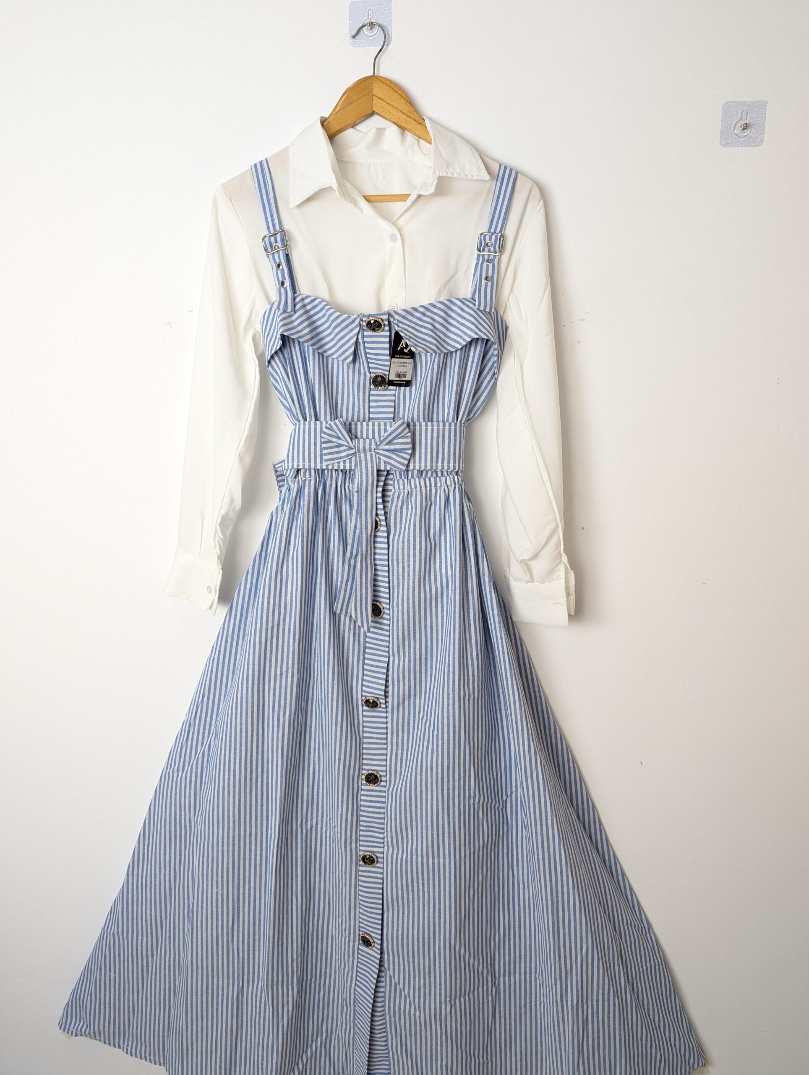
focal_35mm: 24
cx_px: 404
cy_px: 538
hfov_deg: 56.9
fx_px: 746
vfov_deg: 71.5
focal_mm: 6.81
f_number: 1.85
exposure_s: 1/151
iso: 56
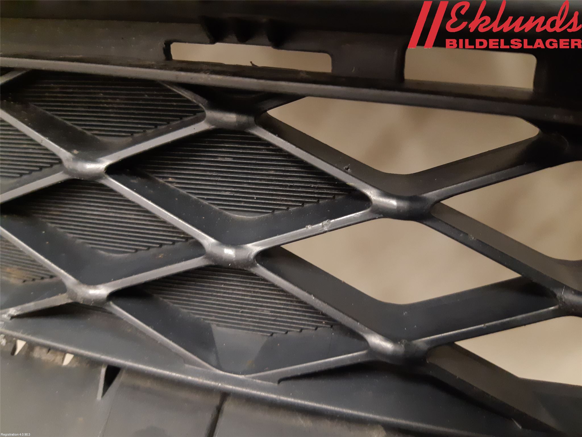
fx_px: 437
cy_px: 218
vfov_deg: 53.1
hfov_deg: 67.3
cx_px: 291
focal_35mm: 26
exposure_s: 1/25
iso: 320
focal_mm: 3.93
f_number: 1.7
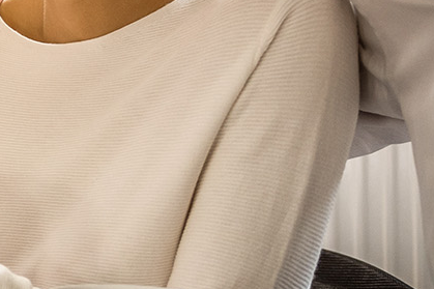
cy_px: 97
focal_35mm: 129
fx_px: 1554
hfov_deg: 13.9
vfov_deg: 10.6
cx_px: -383
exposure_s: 1/160
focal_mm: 18
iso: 400
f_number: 1.8
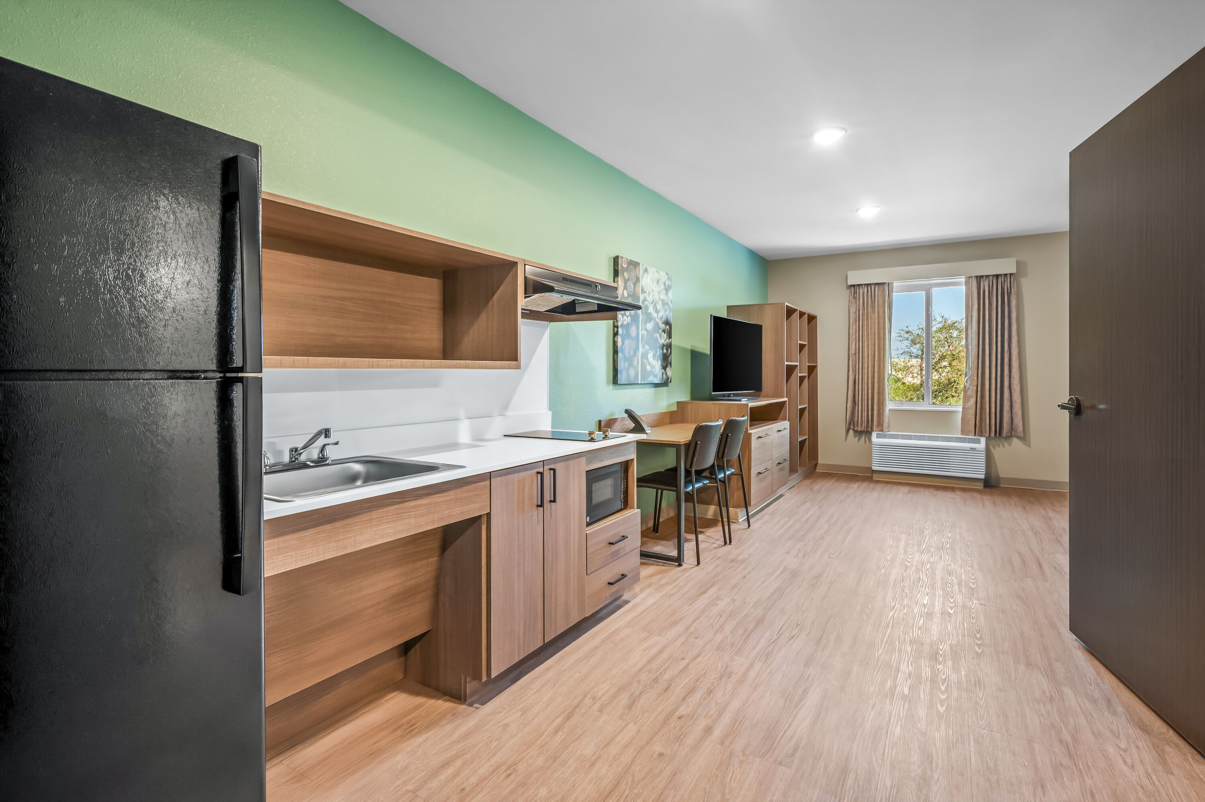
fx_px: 569
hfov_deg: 93.3
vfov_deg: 70.4
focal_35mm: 17
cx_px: 602
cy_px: 401
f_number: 8
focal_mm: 17
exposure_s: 1/1.67
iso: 100
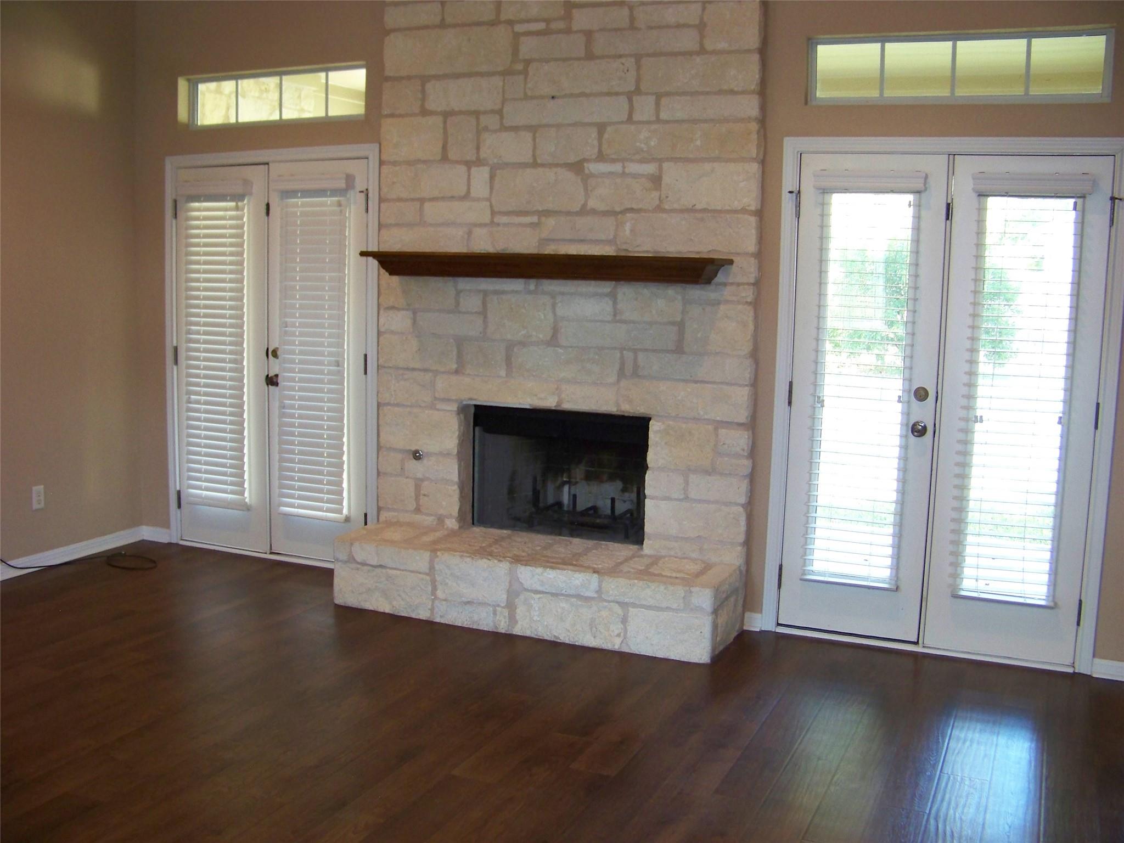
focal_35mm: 36
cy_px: 422
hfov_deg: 51.4
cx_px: 562
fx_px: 1169
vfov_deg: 39.7
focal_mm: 5.85
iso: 200
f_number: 2.8
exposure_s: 1/30
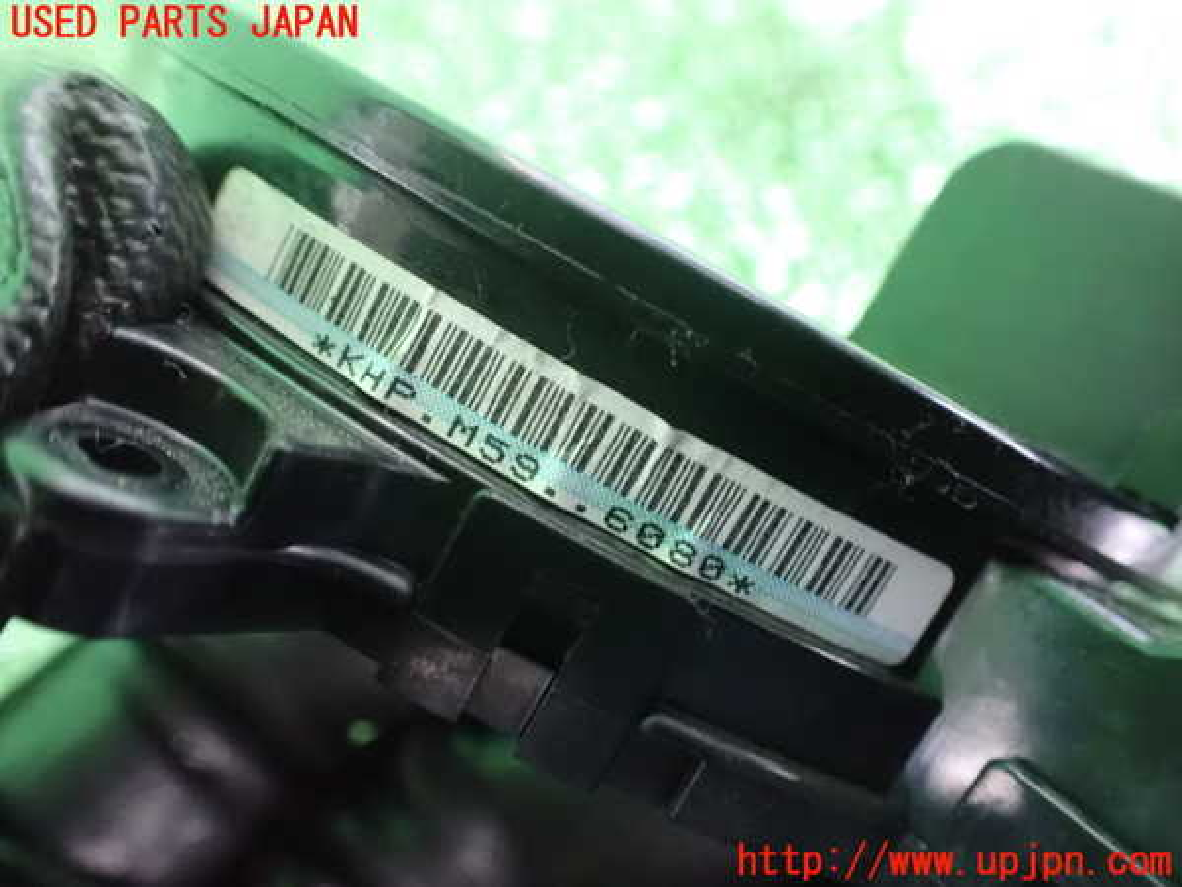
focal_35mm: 30
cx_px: 591
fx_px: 1024
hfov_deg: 60.0
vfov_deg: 46.8
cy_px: 444
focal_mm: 5.4
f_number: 2.3
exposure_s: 1/30
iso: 1600
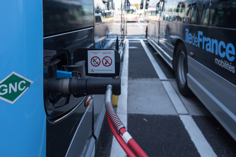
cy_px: 78
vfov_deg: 45.0
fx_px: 190
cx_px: 118
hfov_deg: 63.7
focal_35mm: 29
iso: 200
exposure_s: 1/125
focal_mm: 29
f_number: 6.3
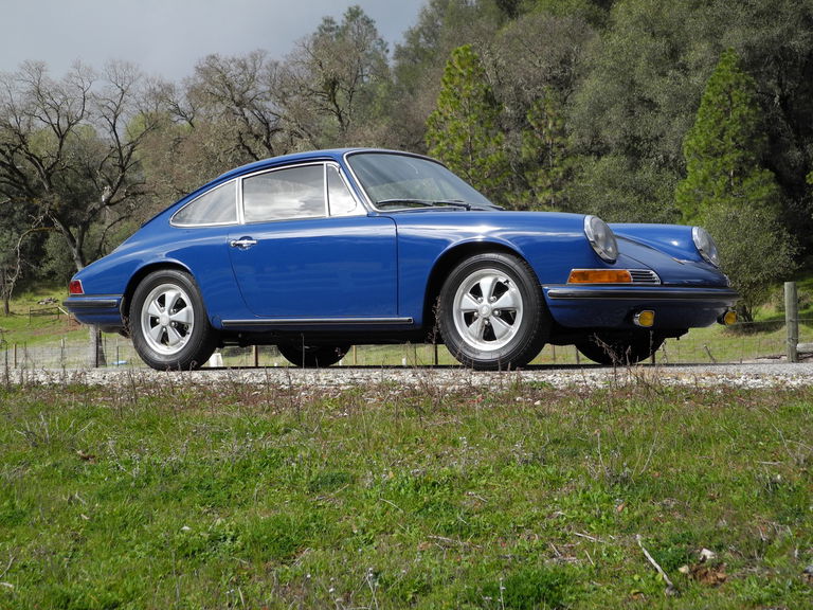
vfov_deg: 21.6
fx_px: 1597
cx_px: 406
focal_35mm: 68
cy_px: 305
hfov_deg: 28.6
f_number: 4
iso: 100
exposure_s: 1/452
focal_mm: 14.5
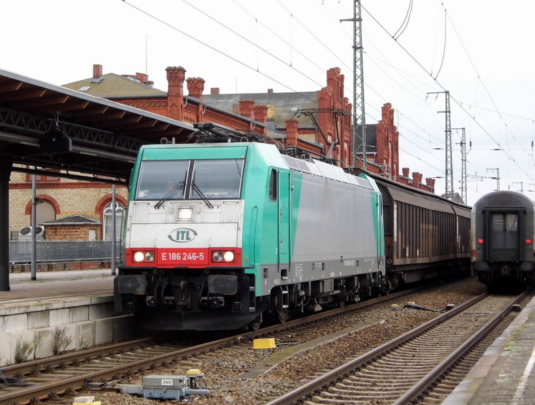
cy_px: 202
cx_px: 268
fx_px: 1256
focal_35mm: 81
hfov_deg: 24.0
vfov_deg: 18.3
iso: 400
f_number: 4.2
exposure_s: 1/267
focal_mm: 14.6
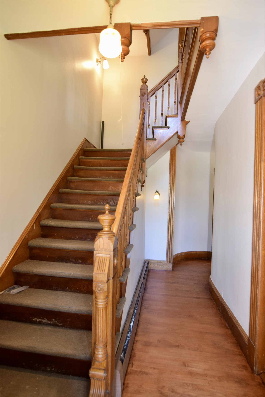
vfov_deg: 85.4
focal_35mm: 20
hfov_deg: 63.2
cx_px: 132
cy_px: 198
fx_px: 215
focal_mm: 13
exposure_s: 1/60
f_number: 3.2
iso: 800
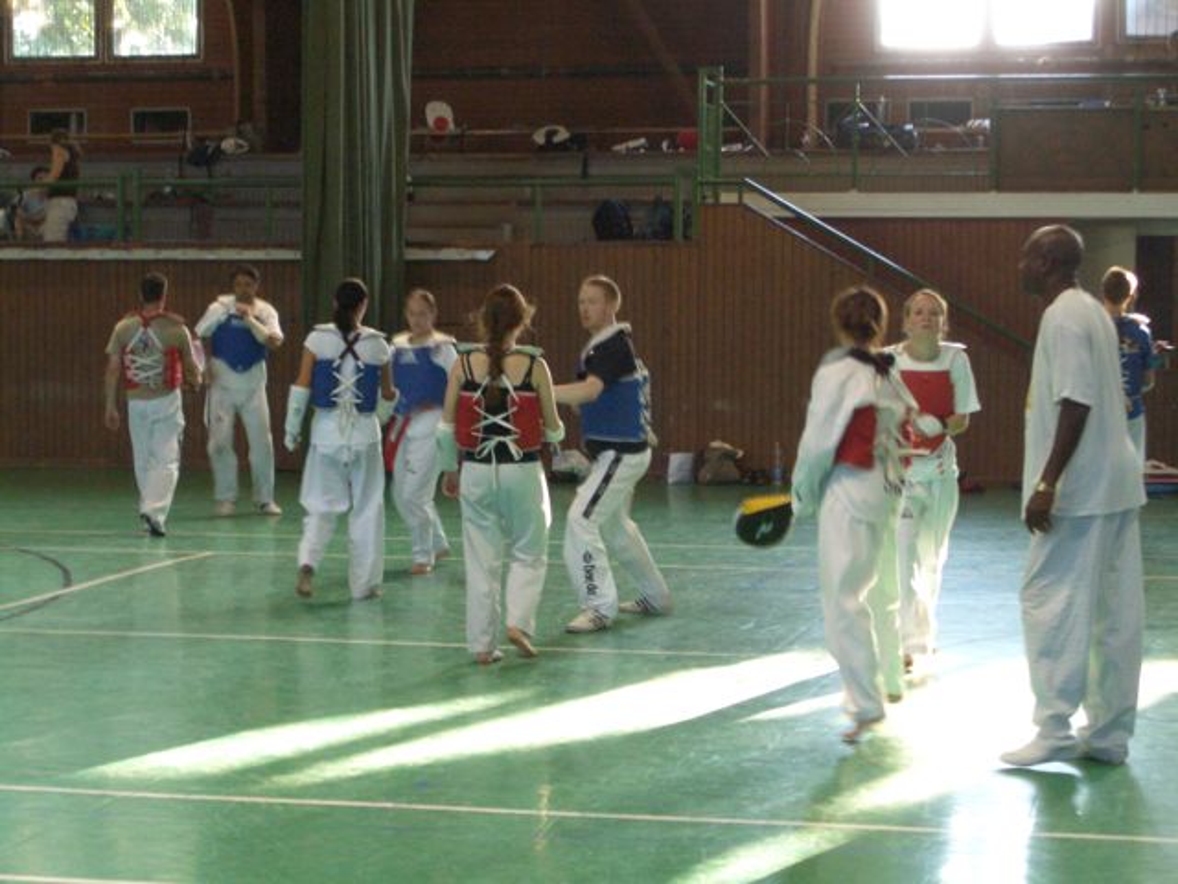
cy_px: 442
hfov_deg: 22.3
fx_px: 2995
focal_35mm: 88
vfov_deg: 16.8
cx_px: 589
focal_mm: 14.6
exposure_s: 1/40
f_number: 4.4
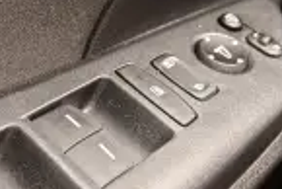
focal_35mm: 67
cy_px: 66
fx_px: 525
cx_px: 109
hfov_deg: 29.9
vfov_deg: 20.3
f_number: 1.6
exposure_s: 1/40
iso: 640
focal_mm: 5.96
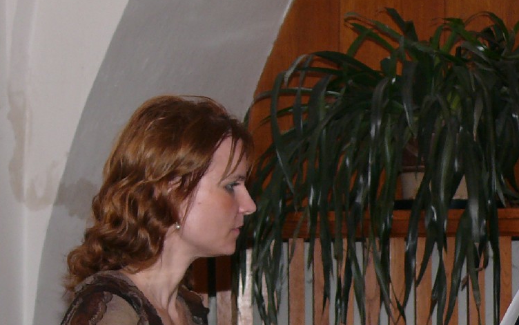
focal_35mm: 213
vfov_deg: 6.2
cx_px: 294
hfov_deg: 9.8
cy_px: 275
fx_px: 3013
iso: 100
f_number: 3.2
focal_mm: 15.1
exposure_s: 1/125
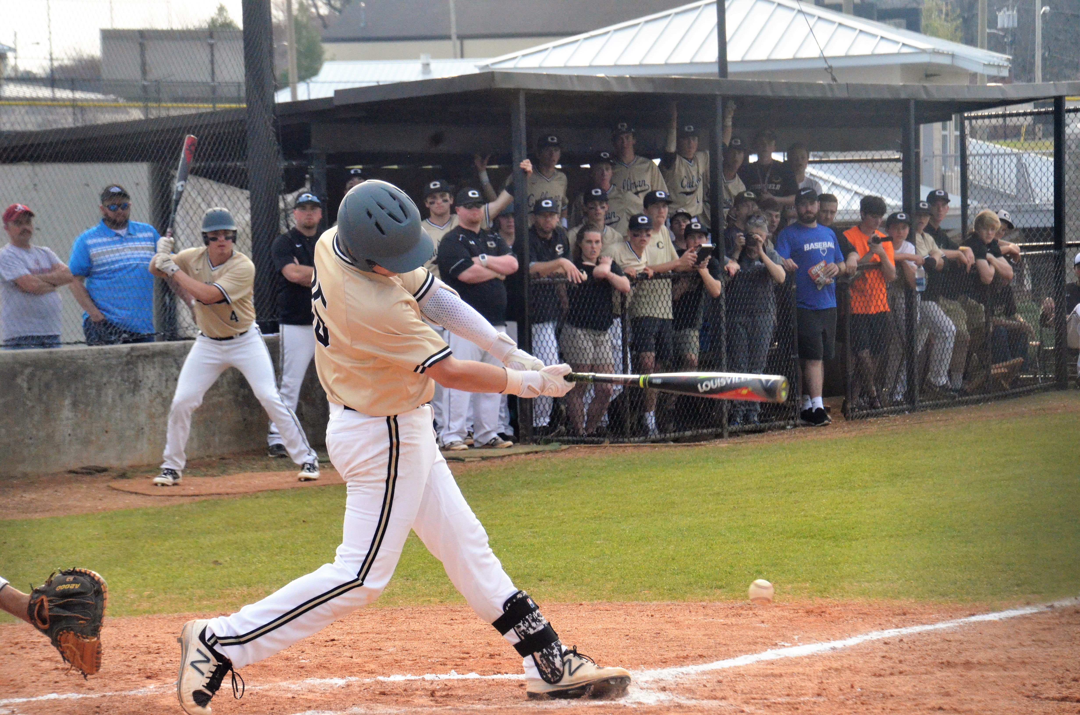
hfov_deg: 13.1
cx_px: 540
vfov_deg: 8.7
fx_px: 4715
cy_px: 358
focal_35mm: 158
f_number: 10
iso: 4000
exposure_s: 1/1600
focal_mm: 105
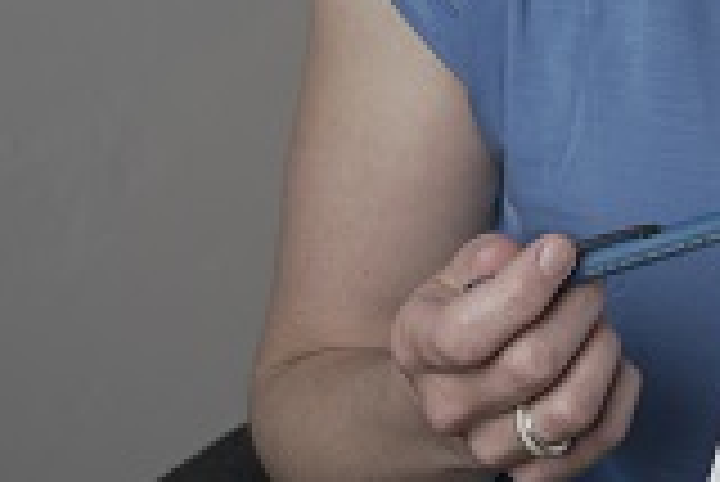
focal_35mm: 135
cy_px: -414
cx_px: 1112
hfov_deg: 14.1
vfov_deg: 9.6
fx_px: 2702
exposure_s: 1/50
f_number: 4
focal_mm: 36
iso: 125
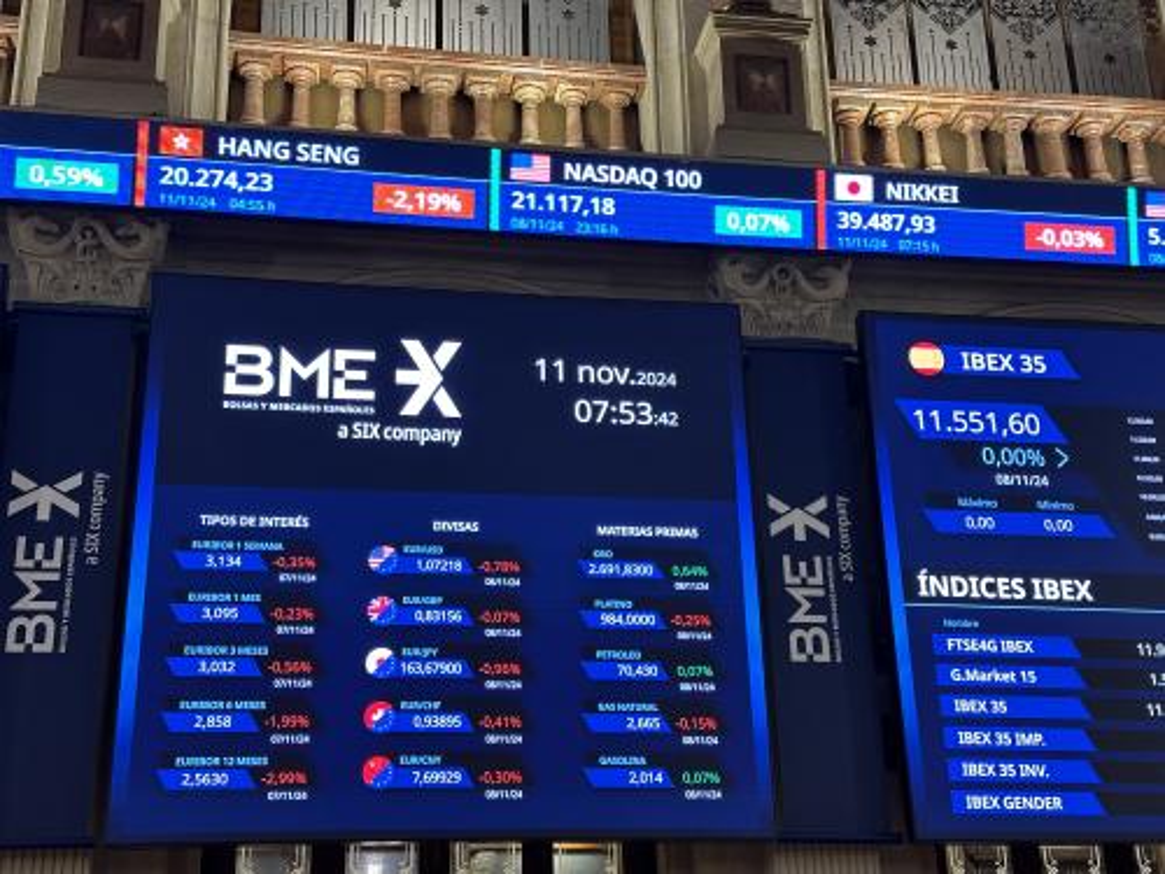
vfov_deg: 30.3
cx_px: 582
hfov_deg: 39.7
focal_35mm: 48
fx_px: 1615
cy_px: 437
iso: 200
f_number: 1.78
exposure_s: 1/44
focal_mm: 6.86
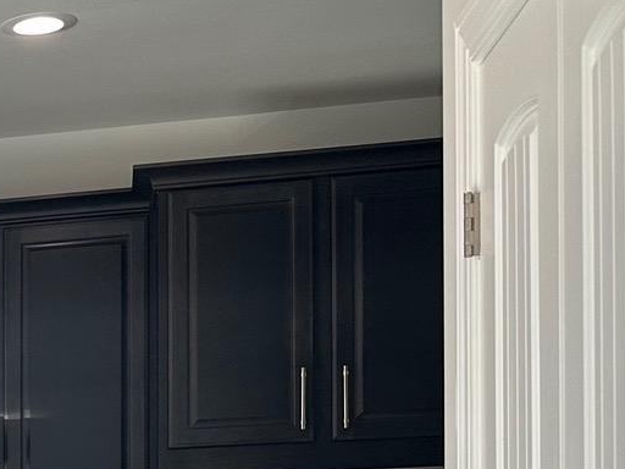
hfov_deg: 17.3
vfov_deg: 14.6
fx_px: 1733
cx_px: -446
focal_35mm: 96
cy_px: 652
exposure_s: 1/134
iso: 64
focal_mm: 6.86
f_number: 1.78
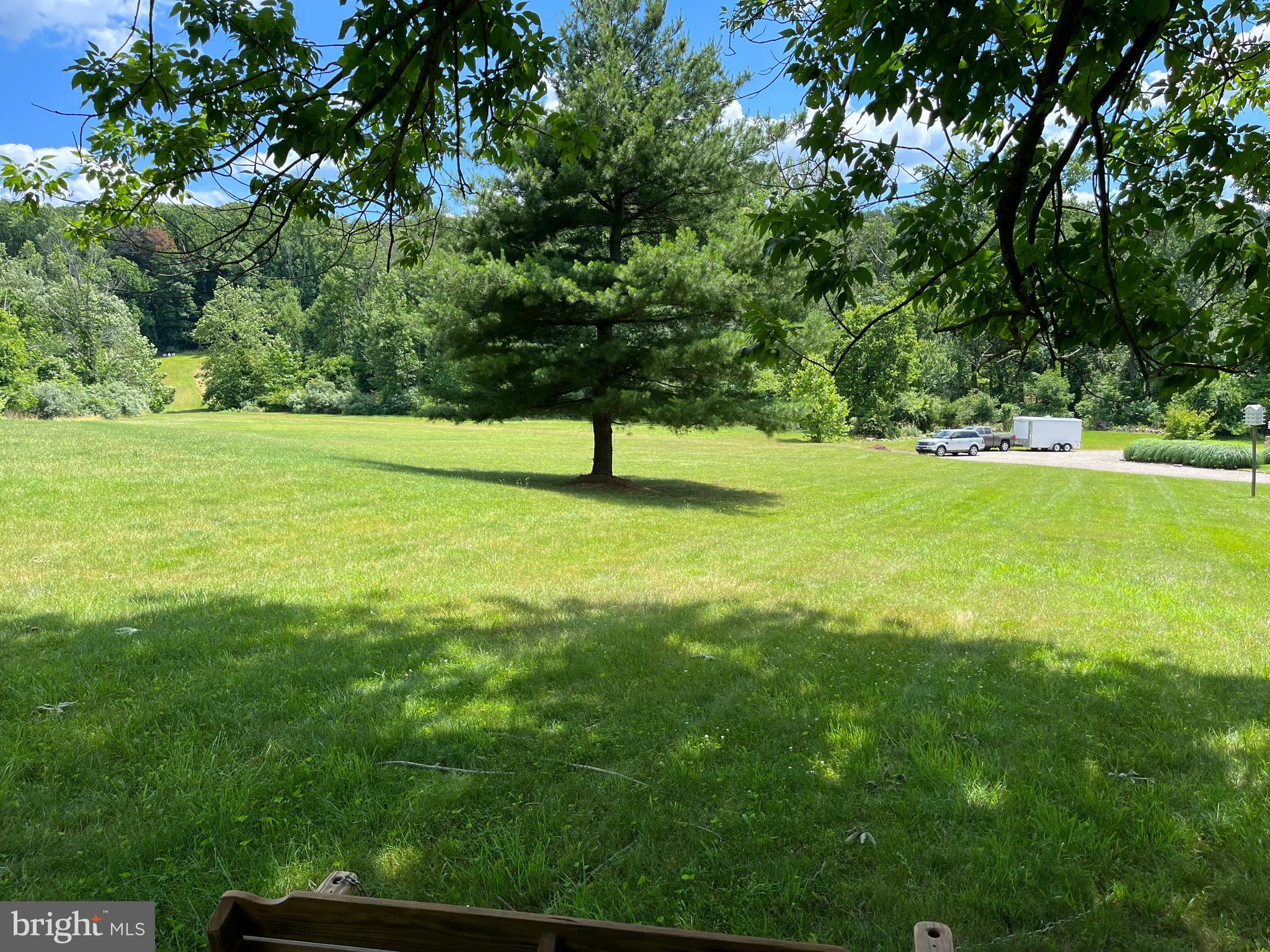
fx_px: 954
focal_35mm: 26
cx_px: 635
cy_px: 476
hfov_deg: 67.3
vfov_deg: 53.1
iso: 50
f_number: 1.6
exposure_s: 1/1175
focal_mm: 5.1
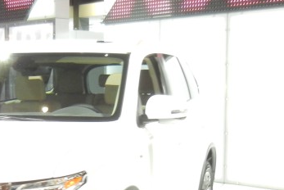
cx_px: 43
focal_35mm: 92
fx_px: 726
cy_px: 149
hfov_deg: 21.7
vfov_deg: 14.8
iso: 400
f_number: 3.5
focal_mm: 5.4
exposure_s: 1/44.4
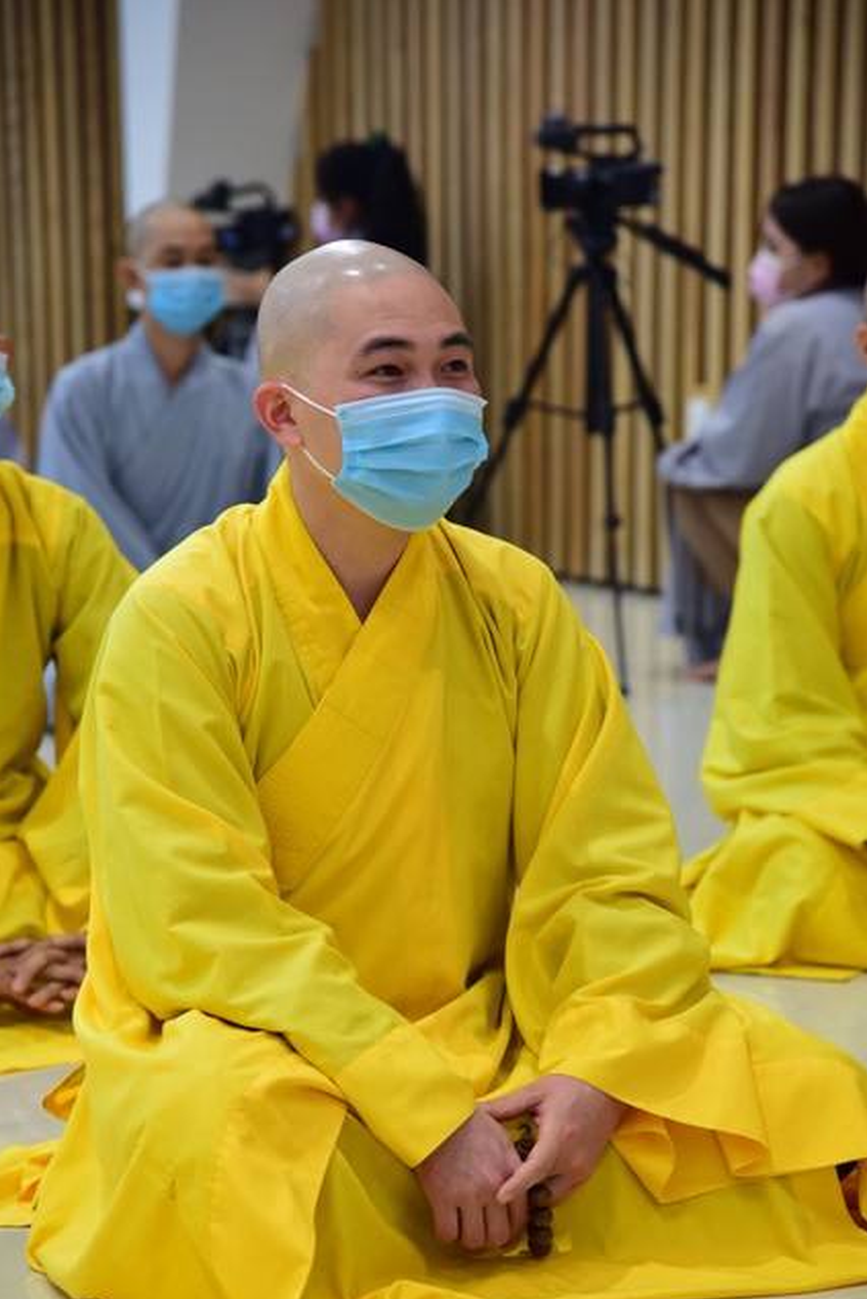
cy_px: 660
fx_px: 4441
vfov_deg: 16.6
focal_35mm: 123
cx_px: 426
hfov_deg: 11.2
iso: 1000
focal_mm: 120
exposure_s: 1/40
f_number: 5
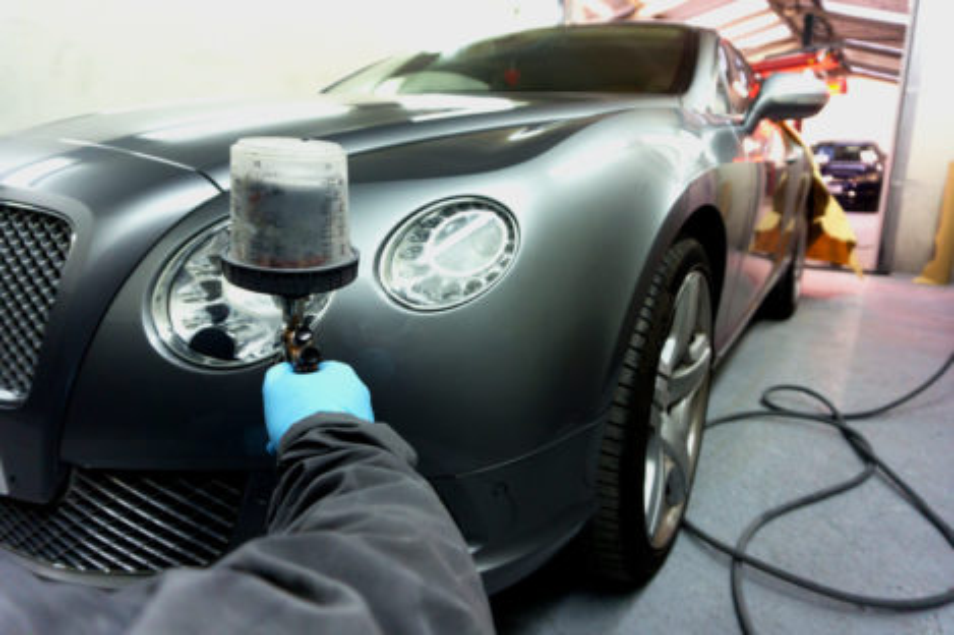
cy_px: 318
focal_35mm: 34
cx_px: 477
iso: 250
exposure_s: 1/60
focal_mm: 23
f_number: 4
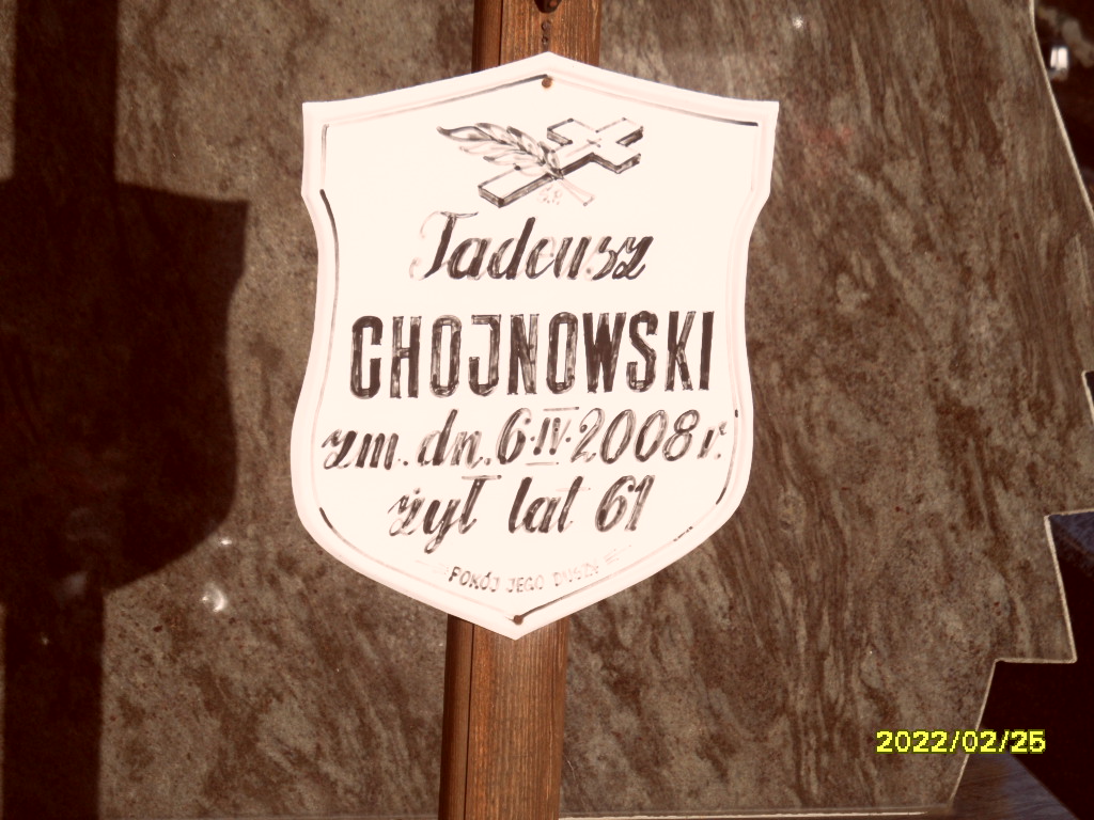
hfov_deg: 16.4
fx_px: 3792
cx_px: 547
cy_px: 410
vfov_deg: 12.3
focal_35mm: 120
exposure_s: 1/750
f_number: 4.4
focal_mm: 20
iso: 80
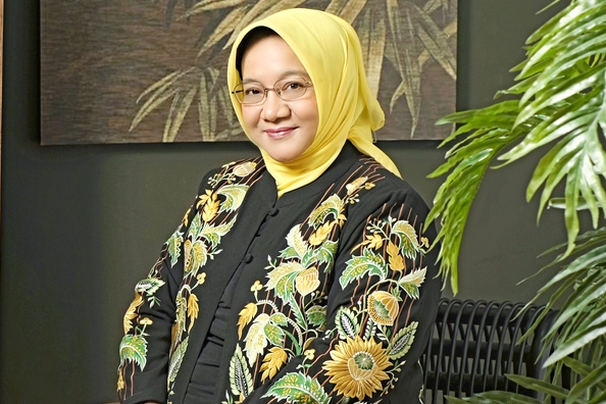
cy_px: 231
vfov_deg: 11.4
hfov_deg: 16.8
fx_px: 2020
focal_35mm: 120
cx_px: 66
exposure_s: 1/125
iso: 250
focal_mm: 43.9
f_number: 8
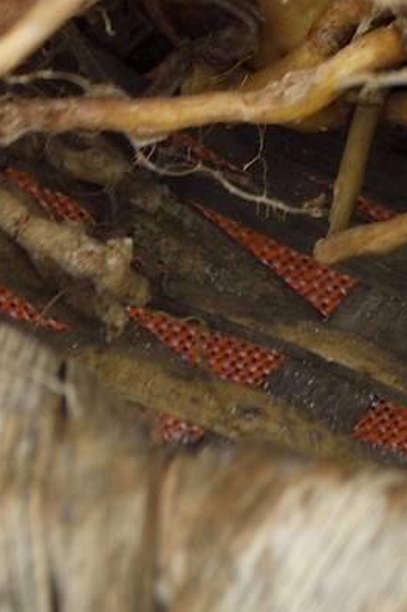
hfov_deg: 3.2
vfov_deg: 4.6
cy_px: -1164
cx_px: 972
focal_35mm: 426
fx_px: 7230
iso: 400
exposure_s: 1/250
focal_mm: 70
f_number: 10
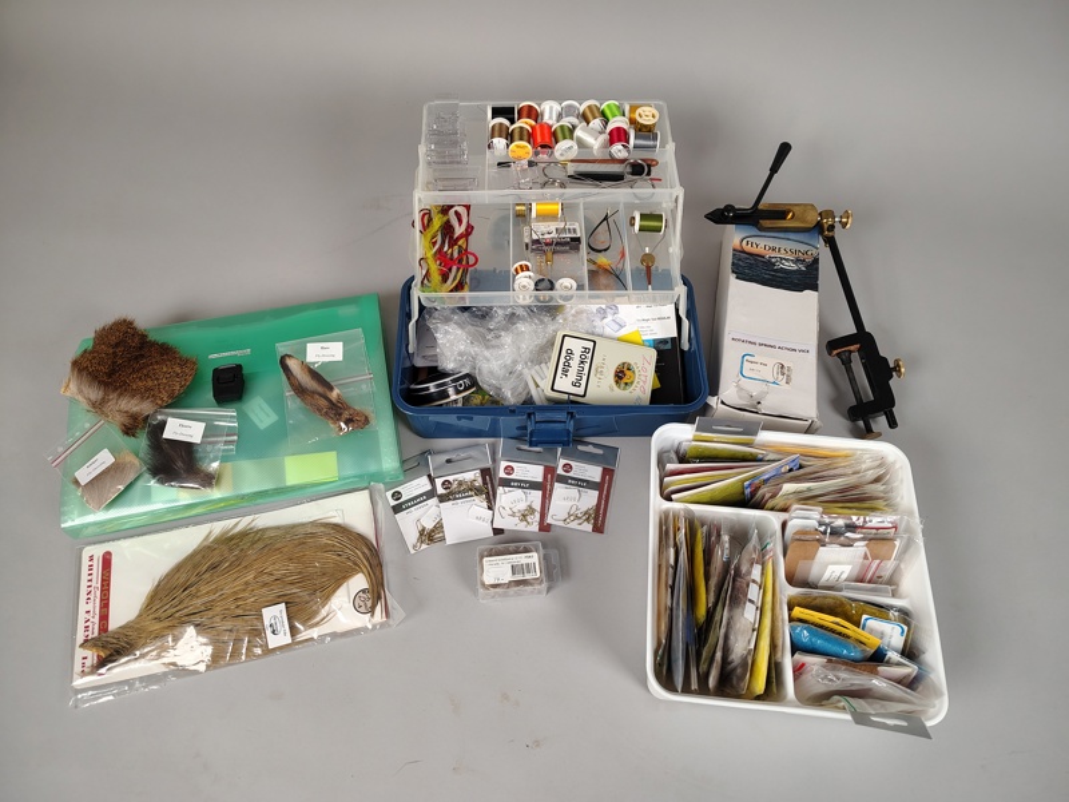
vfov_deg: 56.8
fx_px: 741
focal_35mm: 24
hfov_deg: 71.6
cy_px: 401
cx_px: 534
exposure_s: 1/100
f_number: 1.8
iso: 270
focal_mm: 5.56
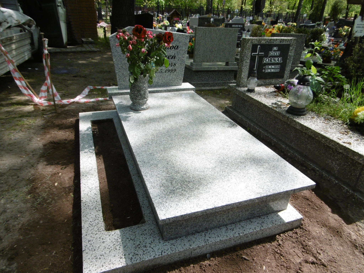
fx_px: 252
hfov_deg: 71.6
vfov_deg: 56.8
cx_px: 182
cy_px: 136
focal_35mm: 24
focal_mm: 4.3
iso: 100
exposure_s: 1/400
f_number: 3.1
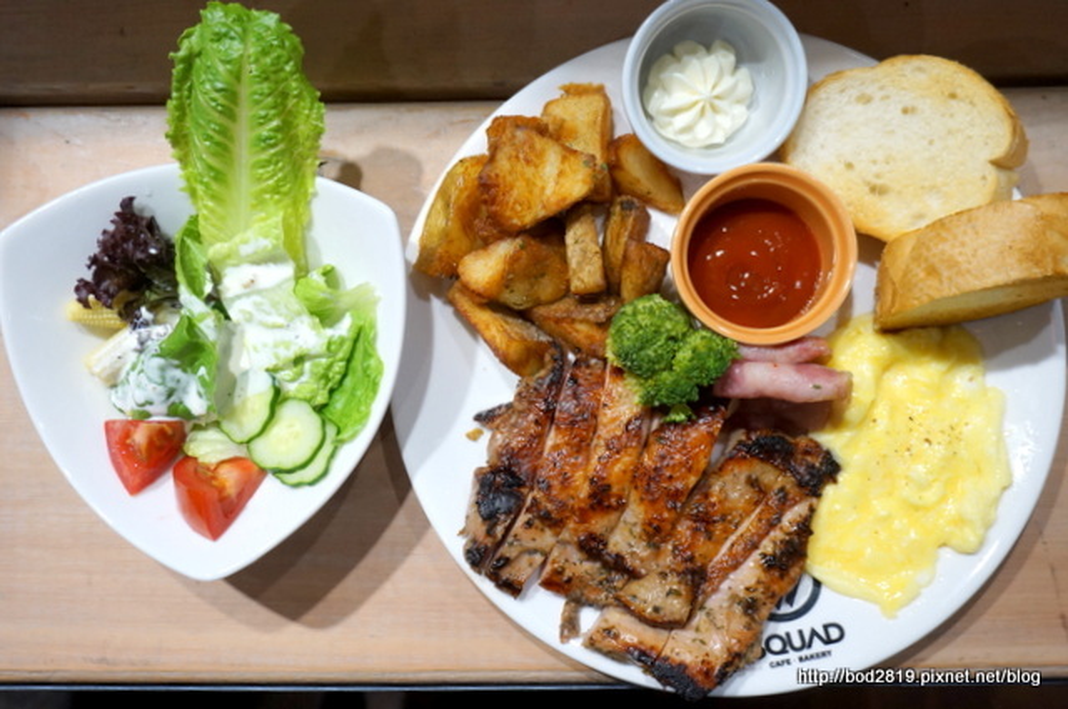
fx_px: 1067
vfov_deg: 36.8
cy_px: 354
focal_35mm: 36
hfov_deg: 53.2
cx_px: 534
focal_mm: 24
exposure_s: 1/60
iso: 500
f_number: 4.5
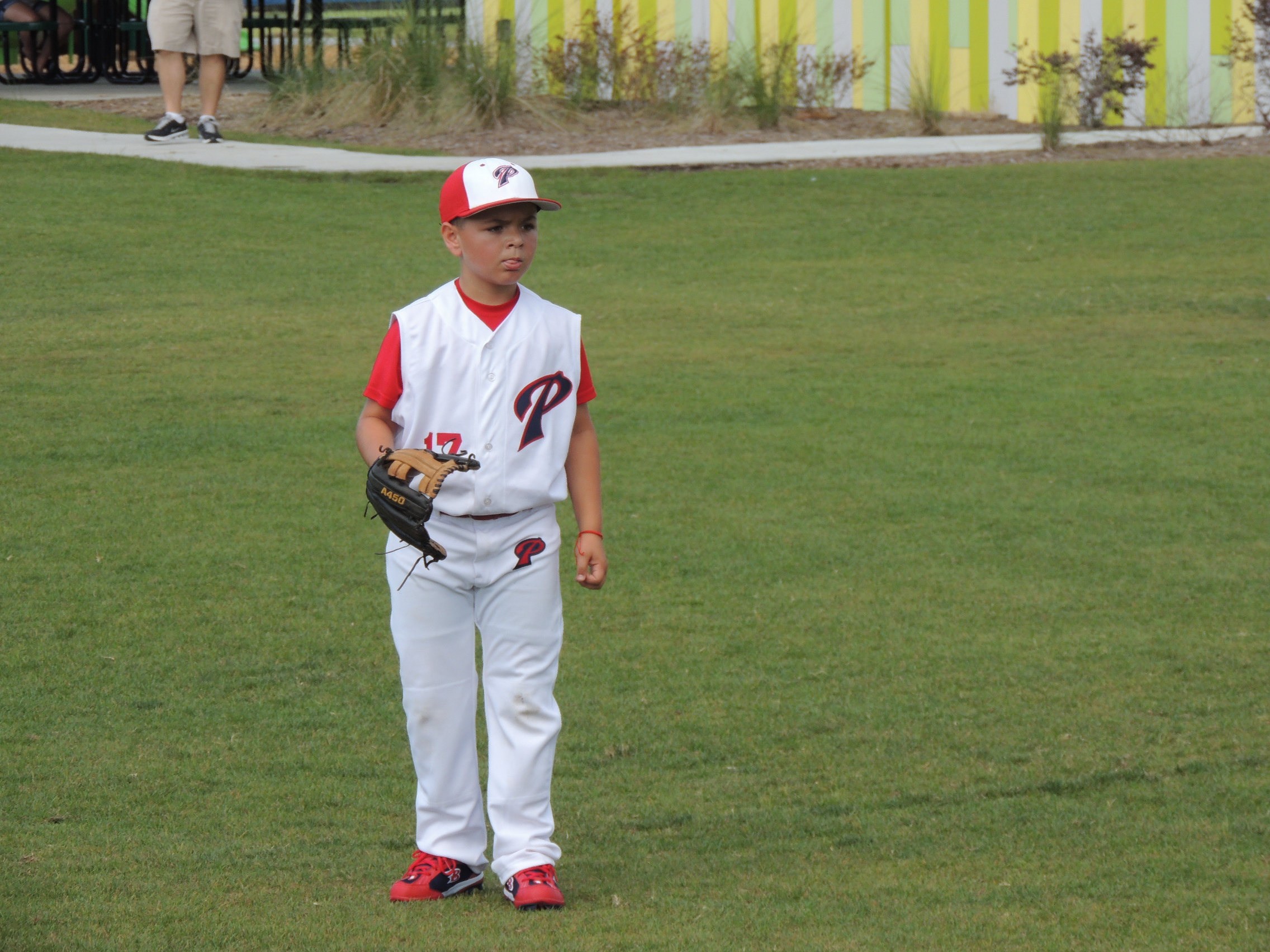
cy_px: 476
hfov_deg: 7.9
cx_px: 635
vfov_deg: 5.9
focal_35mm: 250
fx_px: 9172
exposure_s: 1/320
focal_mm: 44.5
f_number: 4.7
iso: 100
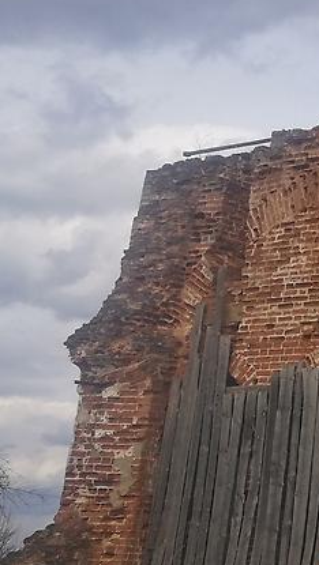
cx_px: 763
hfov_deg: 11.7
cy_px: 159
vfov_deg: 24.8
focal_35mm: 85
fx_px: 1276
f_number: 2.2
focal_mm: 4.5
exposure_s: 1/668
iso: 50
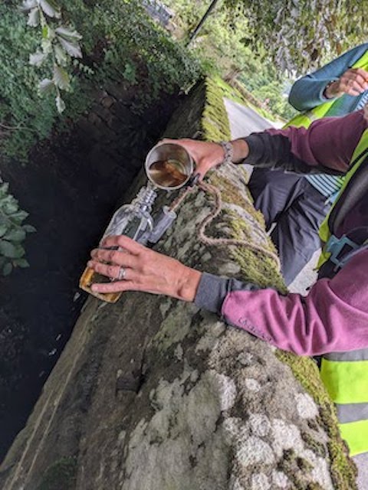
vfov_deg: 65.3
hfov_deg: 51.4
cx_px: 184
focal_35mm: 27
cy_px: 245
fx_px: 383
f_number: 1.73
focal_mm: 4.38
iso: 48
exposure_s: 1/119
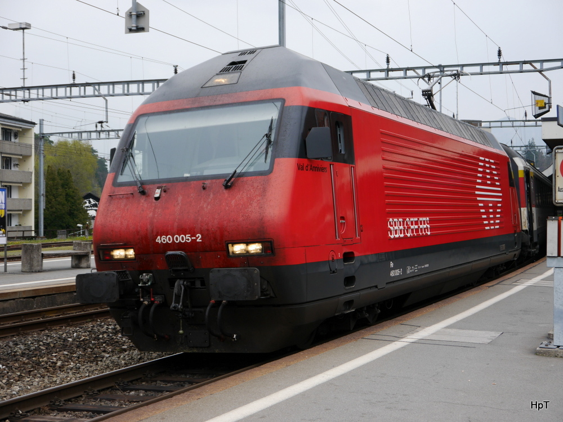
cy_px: 211
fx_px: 911
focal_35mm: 56
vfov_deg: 26.1
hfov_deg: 34.3
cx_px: 282
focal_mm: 28
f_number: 5
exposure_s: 1/125
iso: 160
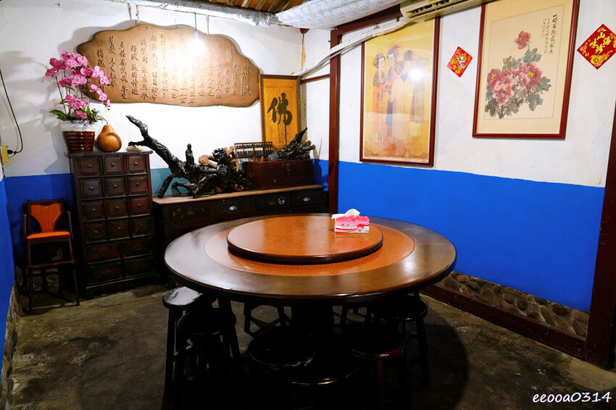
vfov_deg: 53.1
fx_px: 410
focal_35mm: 24
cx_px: 308
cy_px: 205
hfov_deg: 73.8
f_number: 4
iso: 1000
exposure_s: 1/30
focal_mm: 24
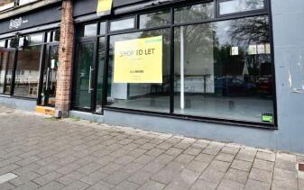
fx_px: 197
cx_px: 186
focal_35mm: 24
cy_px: 50
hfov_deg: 74.4
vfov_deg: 49.8
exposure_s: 1/400
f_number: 3.5
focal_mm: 11
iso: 100
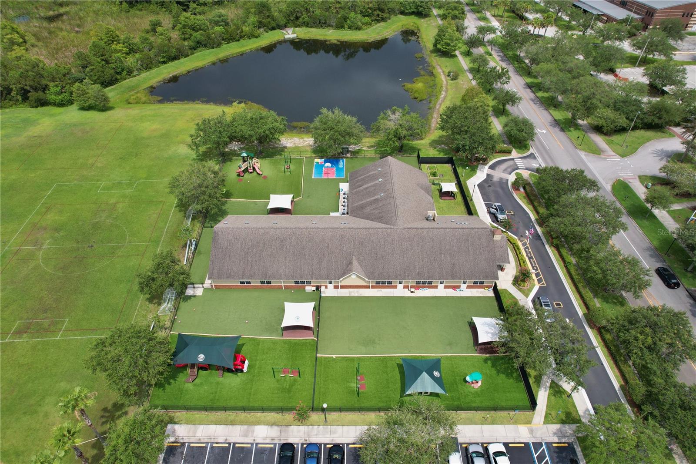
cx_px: 348
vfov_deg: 57.2
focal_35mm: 22
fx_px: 425
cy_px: 232
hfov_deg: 78.6
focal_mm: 8.38
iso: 200
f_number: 2.8
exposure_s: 1/4000
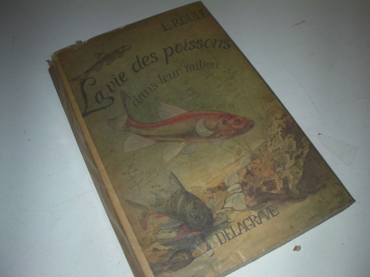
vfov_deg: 37.7
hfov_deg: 49.0
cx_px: 185
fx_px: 406
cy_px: 138
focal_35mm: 38
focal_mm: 6.3
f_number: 5.6
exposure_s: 1/30
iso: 200
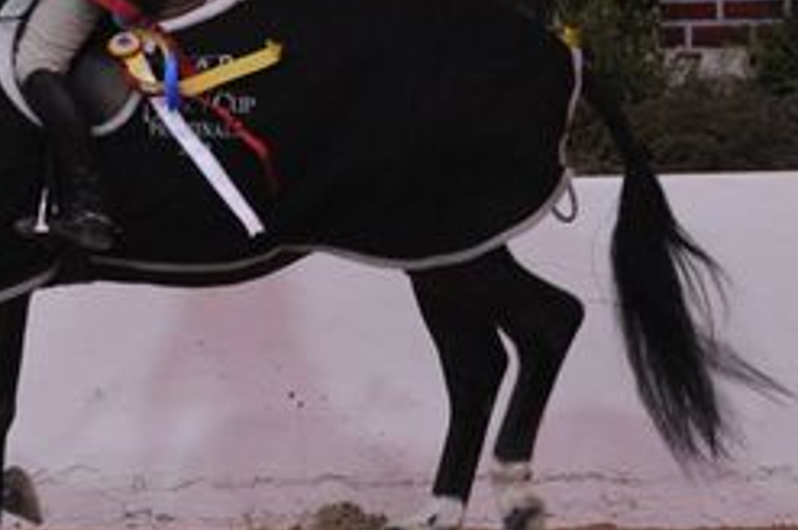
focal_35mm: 518
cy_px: 142
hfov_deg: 4.0
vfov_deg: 2.6
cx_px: 152
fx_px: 11467
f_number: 2.8
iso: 5000
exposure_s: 1/400
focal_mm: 200
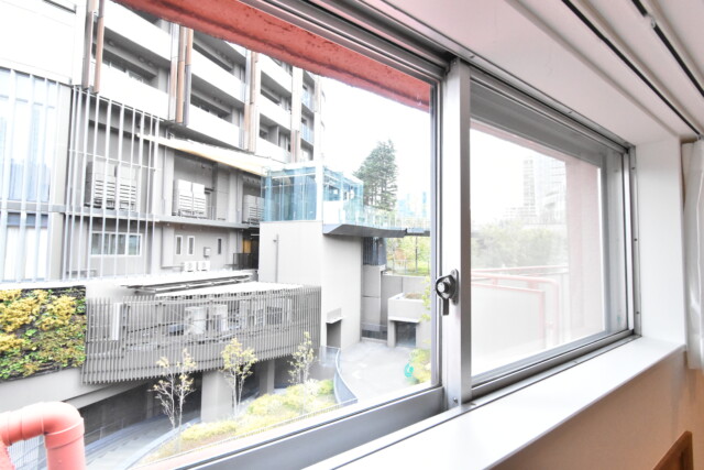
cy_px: 235
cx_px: 352
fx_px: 293
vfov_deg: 77.4
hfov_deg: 100.4
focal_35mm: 15
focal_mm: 10
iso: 6400
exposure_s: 1/250
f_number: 8
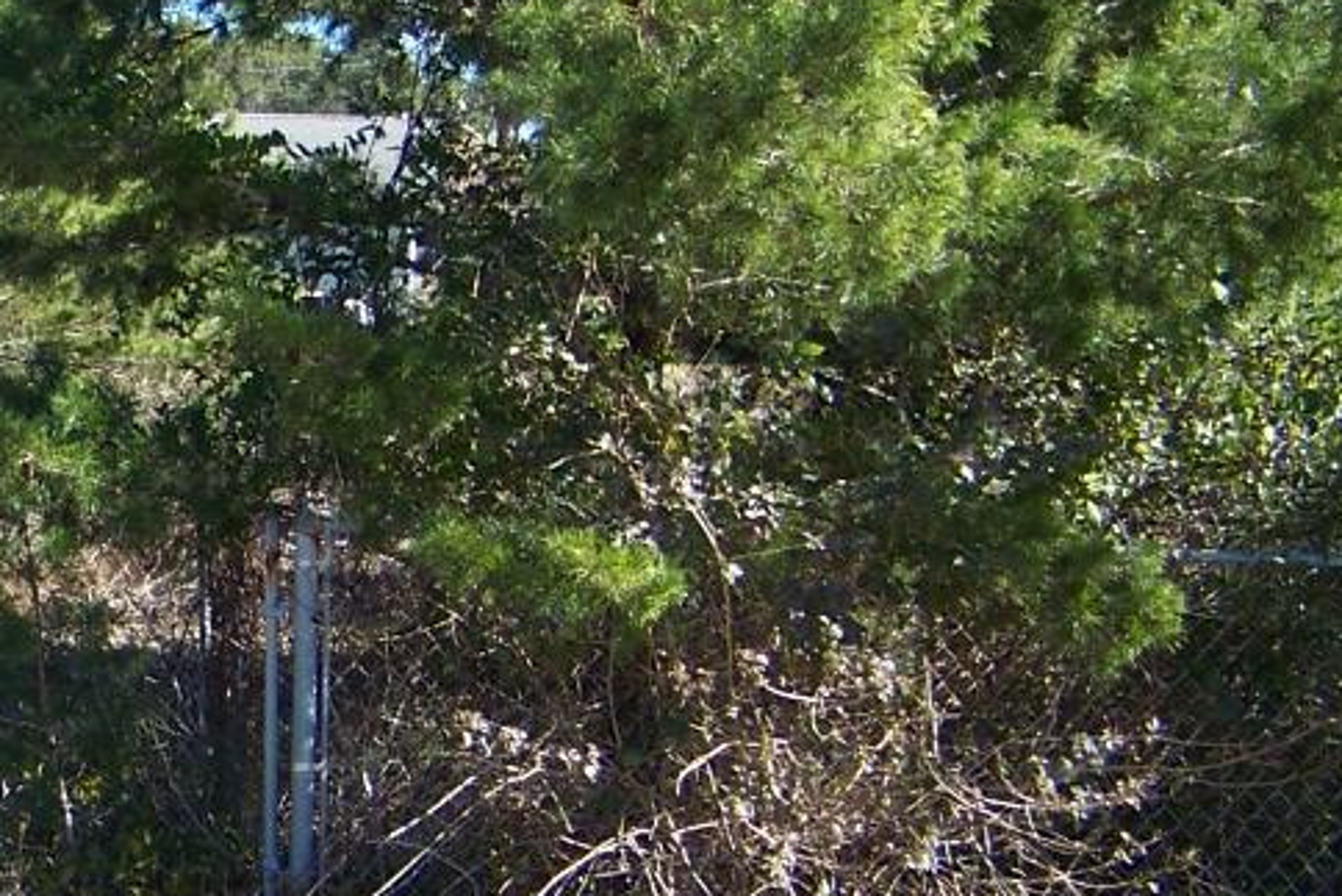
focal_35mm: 99
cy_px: 408
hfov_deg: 19.1
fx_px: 3691
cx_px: -377
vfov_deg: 13.8
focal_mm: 5.85
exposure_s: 1/320
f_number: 2.8
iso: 64
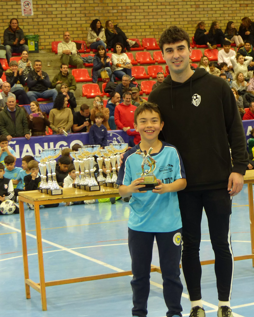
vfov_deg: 18.8
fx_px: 958
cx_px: 185
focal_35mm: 102
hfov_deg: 15.0
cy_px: 158
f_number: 2.8
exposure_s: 1/30
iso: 200
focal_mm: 14
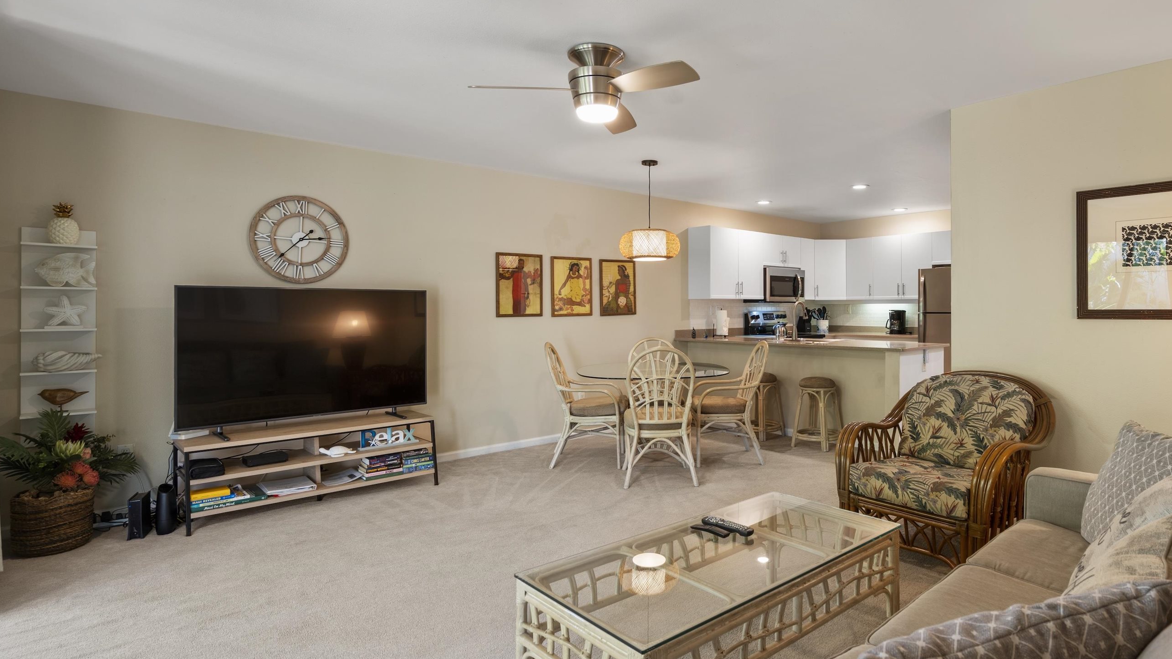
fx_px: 622
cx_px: 685
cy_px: 294
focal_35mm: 20
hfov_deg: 85.9
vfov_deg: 55.8
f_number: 8
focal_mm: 16
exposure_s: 1/3
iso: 100
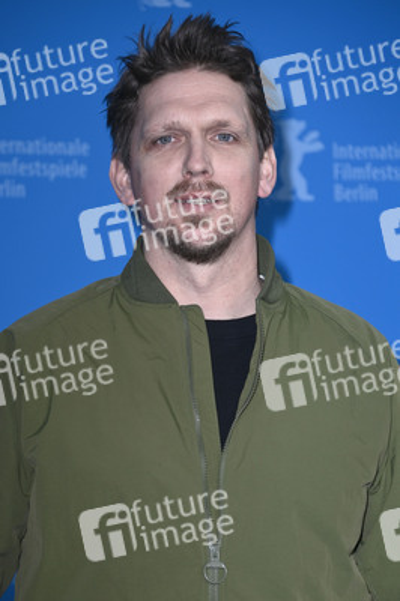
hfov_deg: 9.1
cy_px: 300
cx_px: 200
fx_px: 2504
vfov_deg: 13.7
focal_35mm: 150
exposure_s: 1/250
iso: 640
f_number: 5.6
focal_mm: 150
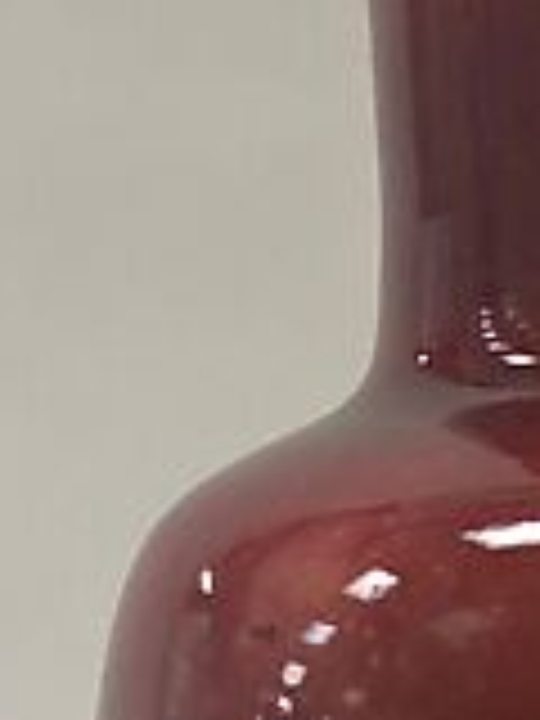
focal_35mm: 195
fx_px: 4056
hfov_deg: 7.5
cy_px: 1544
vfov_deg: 9.4
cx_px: 747
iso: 64
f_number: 1.8
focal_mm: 4.25
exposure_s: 1/60
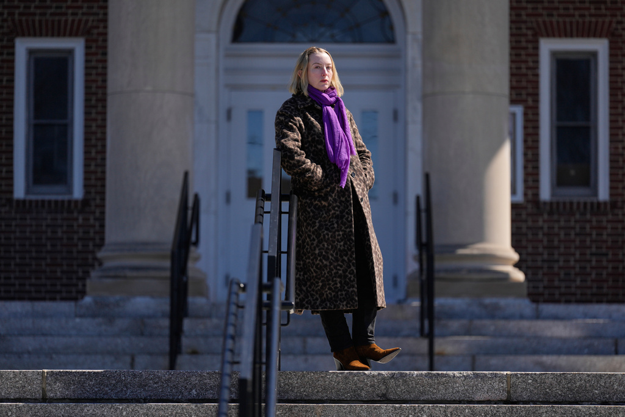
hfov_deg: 11.4
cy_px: 208
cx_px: 312
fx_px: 3125
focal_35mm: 180
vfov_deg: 7.6
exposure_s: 1/4000
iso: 200
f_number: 2.8
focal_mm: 180
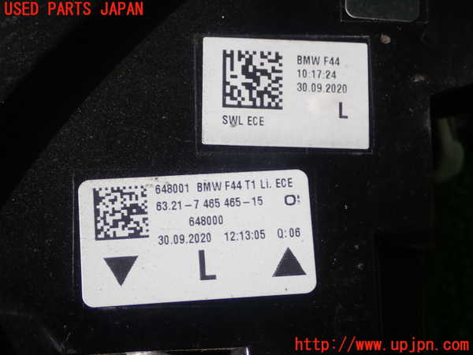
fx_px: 956
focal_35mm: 70
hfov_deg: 27.8
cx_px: 236
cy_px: 178
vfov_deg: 21.0
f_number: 4
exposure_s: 1/125
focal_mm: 12.6
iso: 125
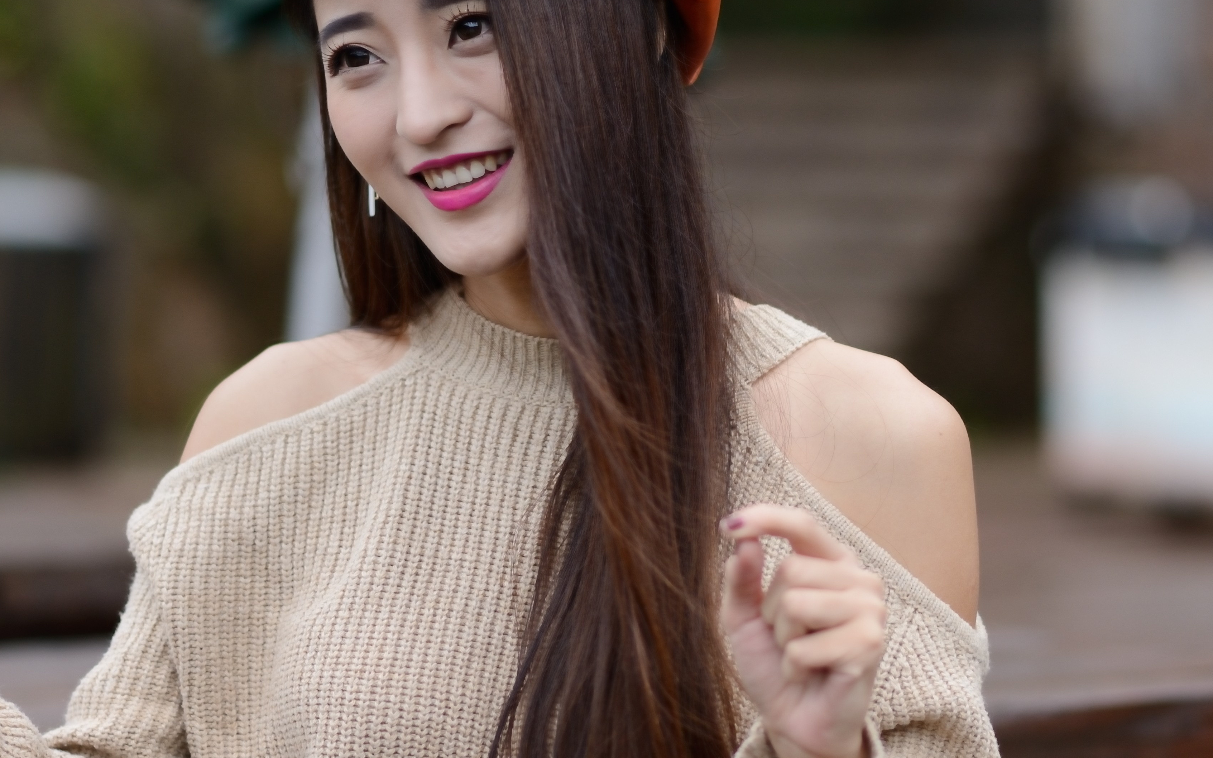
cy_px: 325
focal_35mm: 154
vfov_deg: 8.5
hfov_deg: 13.6
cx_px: 676
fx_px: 5091
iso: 200
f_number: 2
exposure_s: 1/4000
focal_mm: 85
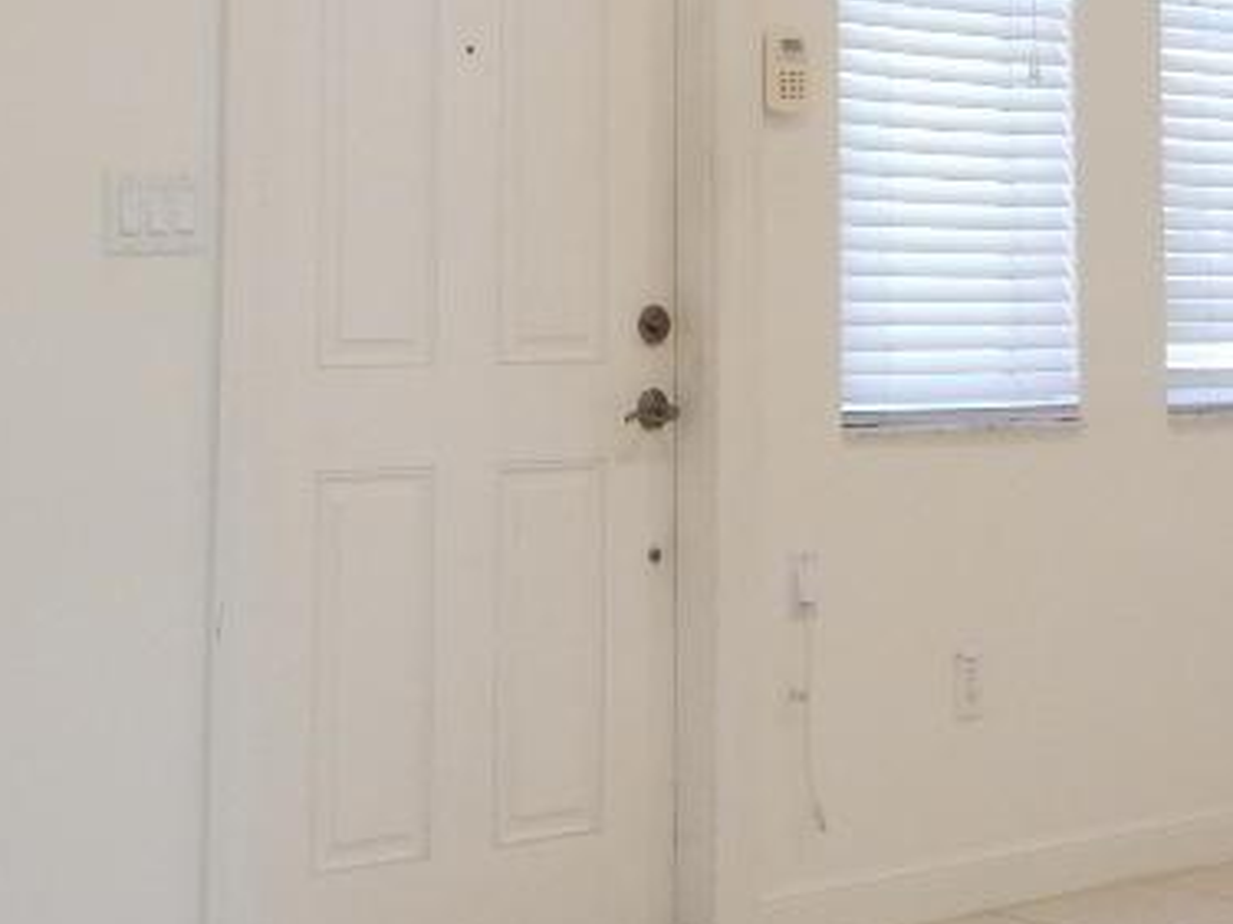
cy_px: -56
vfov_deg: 17.5
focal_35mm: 82
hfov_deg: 23.8
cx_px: 457
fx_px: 2920
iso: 400
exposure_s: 1/25
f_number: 4.5
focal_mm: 5.4
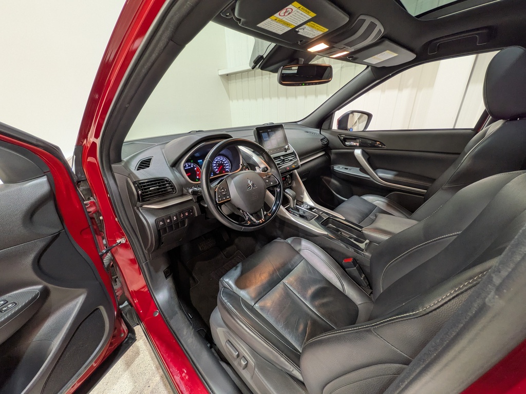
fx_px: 213
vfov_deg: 85.7
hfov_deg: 102.1
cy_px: 197
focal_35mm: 14
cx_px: 263
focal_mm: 1.83
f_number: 2.2
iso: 64
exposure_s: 1/25
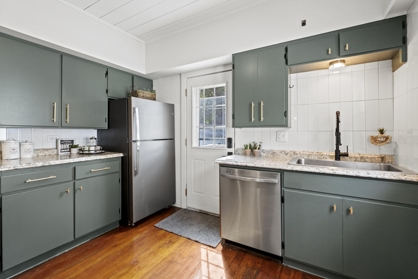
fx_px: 174
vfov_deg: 77.3
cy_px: 140
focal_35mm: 15
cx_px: 209
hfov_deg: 100.4
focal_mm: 10
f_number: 10
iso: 1600
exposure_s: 1/8
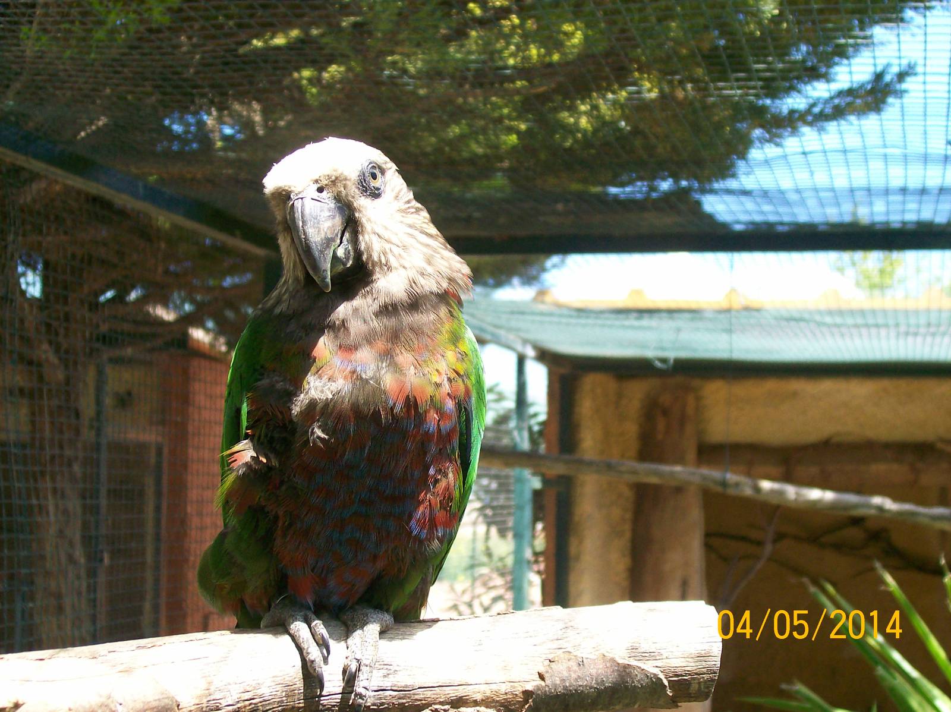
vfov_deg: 26.1
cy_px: 356
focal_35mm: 56
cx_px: 476
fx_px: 1538
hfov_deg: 34.4
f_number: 3.4
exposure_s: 1/203
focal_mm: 9.4
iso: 80
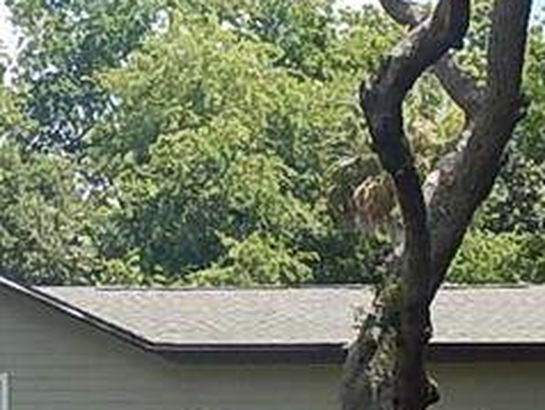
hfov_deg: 10.4
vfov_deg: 7.8
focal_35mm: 189
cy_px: 463
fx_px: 2979
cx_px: 181
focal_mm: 7.8
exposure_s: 1/400
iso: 125
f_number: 4.3
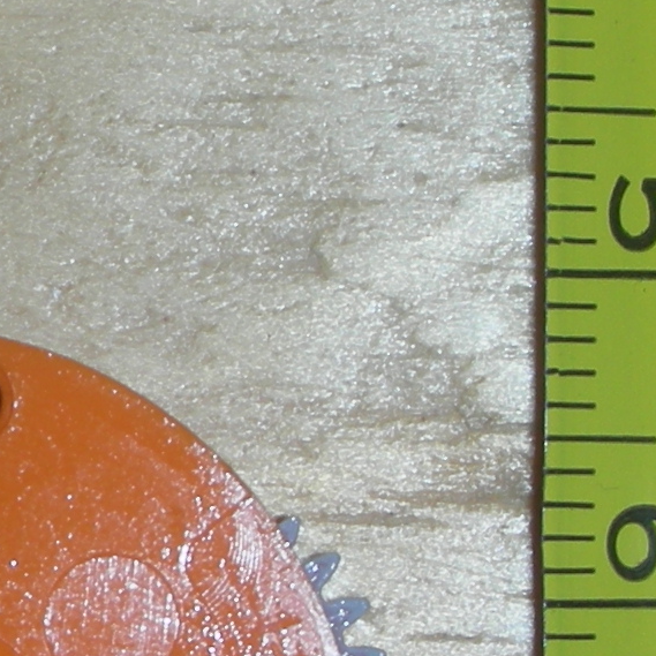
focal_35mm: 267
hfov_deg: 6.5
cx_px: -274
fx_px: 5725
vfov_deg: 6.6
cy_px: 198
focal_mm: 10.1
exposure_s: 1/120
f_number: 11.3
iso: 50
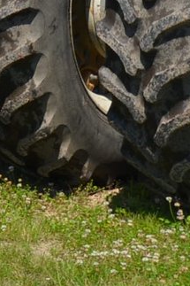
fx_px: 1387
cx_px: -247
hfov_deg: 7.4
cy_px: -114
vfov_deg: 11.4
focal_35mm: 175
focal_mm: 22
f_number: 8
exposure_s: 1/250
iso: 110
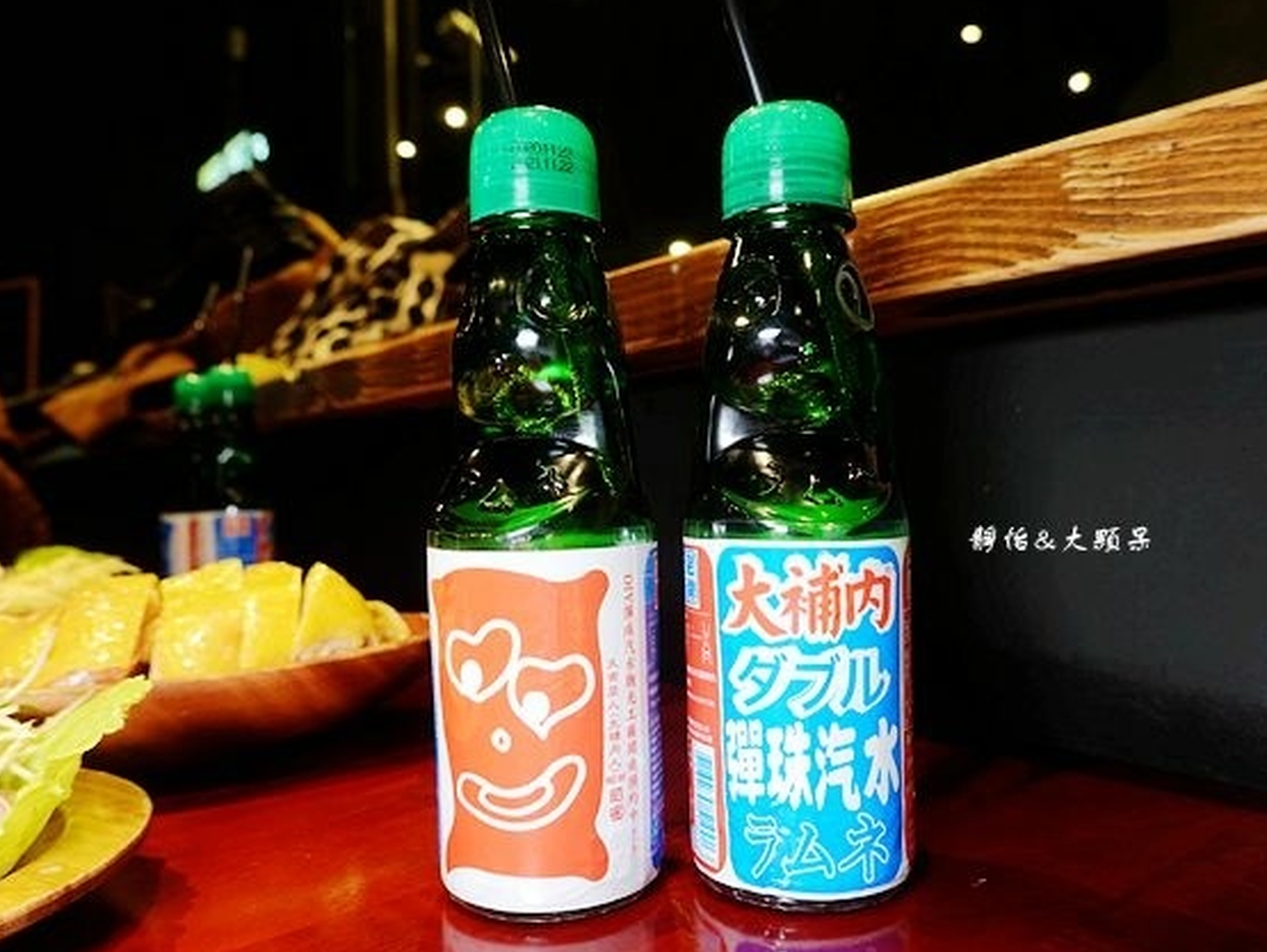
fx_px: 989
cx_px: 651
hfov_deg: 65.3
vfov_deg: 51.4
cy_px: 483
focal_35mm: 27
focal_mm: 9
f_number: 2.8
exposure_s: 1/30
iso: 500
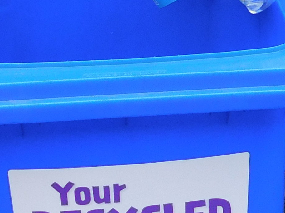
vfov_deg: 12.6
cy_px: -15
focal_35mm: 116
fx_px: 955
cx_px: 164
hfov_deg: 17.0
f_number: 3
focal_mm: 4
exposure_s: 1/30
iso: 180
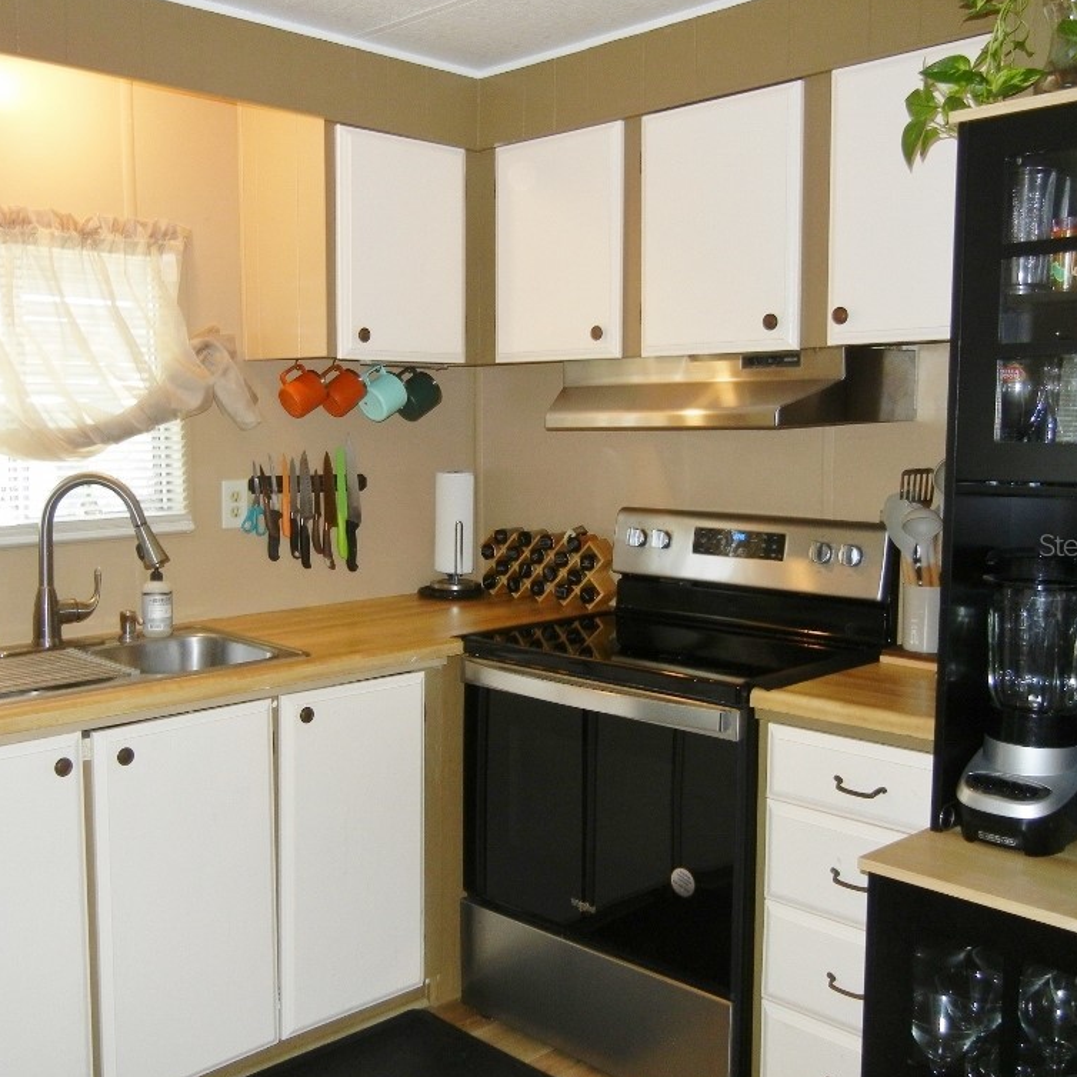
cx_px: 443
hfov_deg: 45.8
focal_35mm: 36
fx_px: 1267
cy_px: 544
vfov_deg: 46.0
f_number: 3.5
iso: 200
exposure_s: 1/30
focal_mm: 5.4
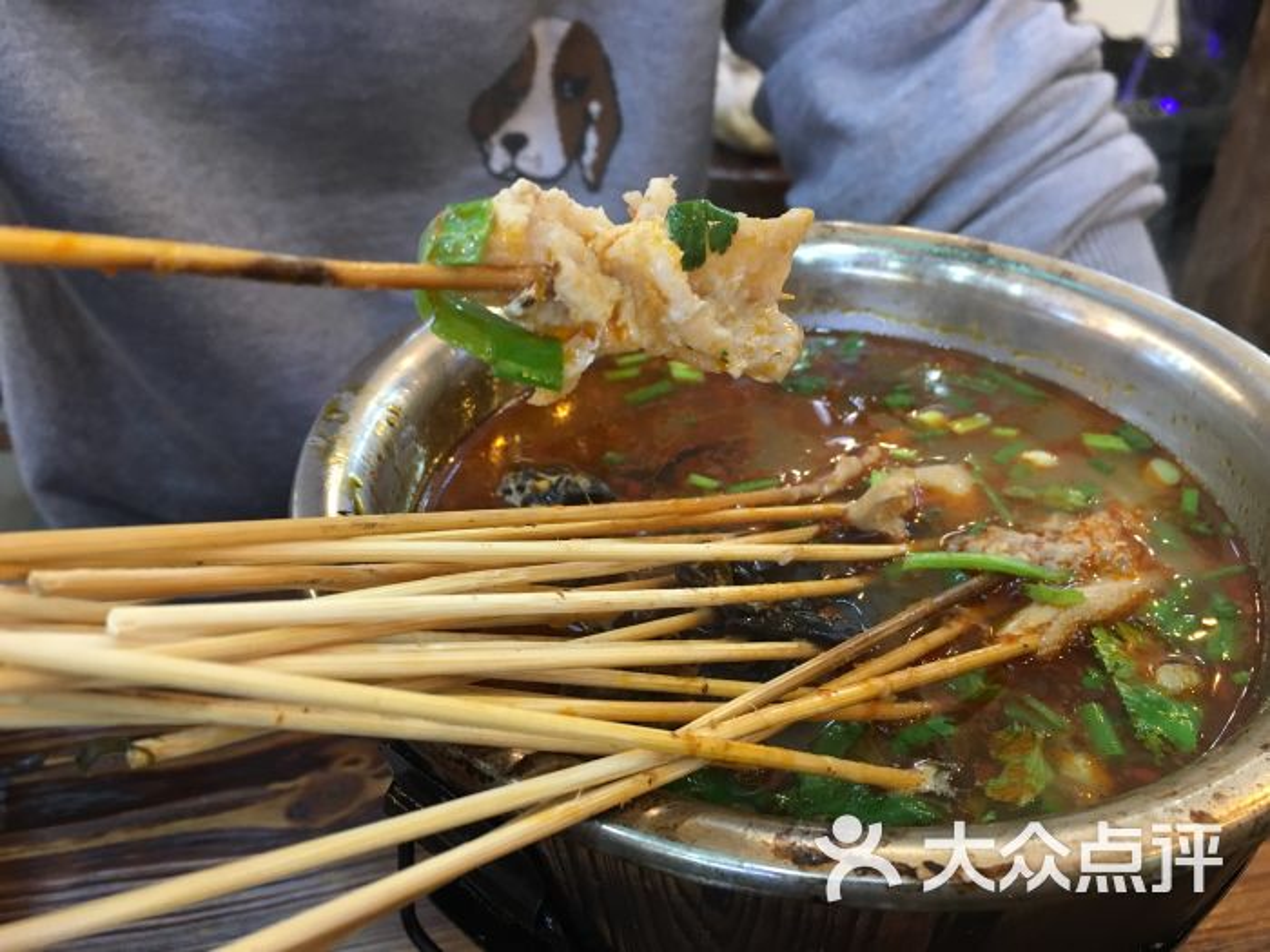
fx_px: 1064
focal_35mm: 29
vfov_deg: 48.2
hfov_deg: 61.7
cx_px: 635
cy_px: 476
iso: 125
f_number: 2.2
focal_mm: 4.15
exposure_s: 1/33
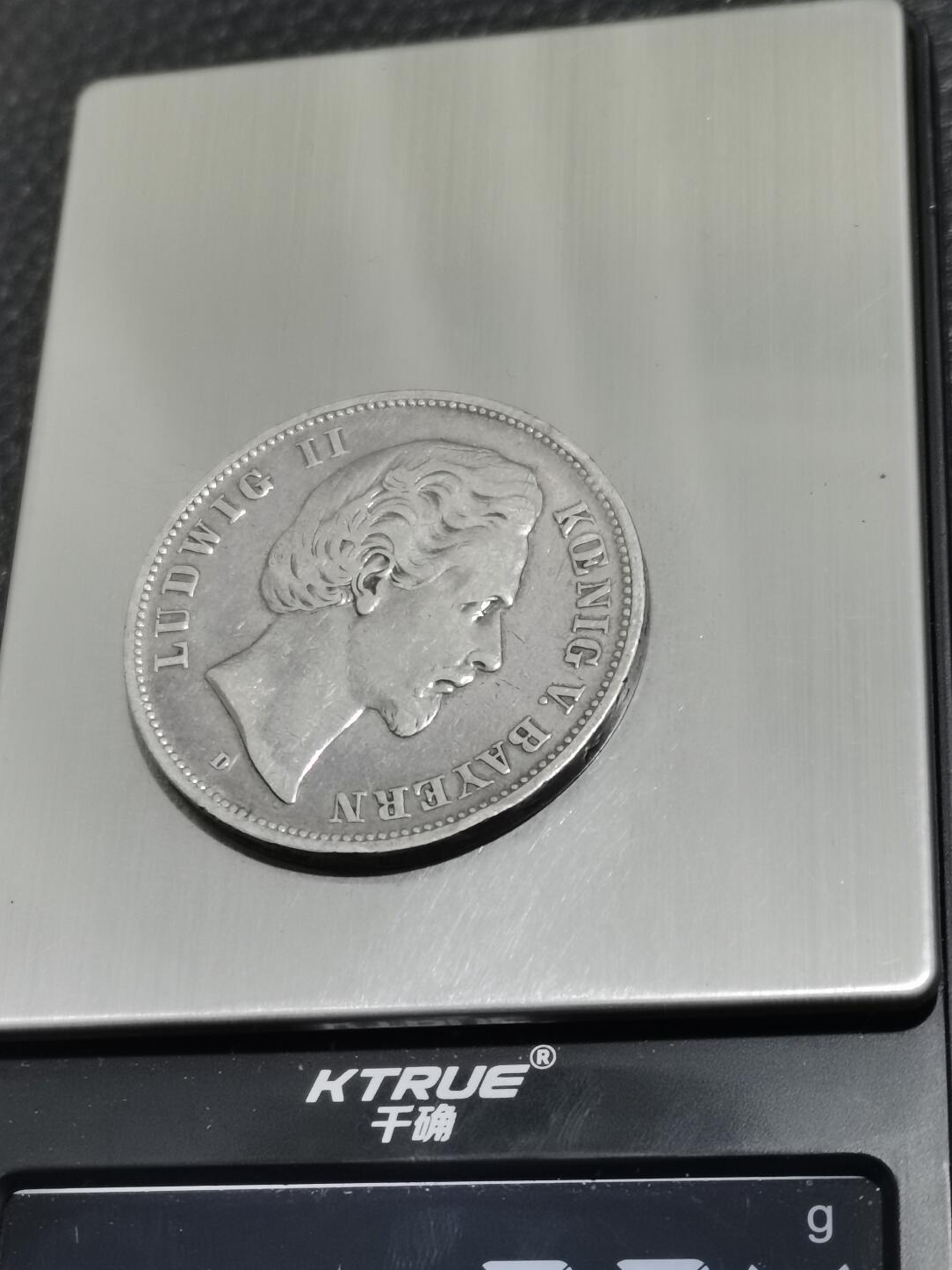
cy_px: 783
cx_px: 446
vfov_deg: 27.3
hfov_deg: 20.7
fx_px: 2603
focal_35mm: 71
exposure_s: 1/100
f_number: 1.8
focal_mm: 5.58
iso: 125
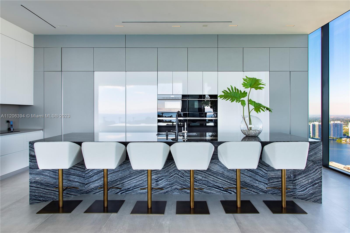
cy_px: 116
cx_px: 175
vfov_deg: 53.1
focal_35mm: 24
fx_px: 233
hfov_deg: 73.7
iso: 100
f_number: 10
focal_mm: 24
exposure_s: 1/10
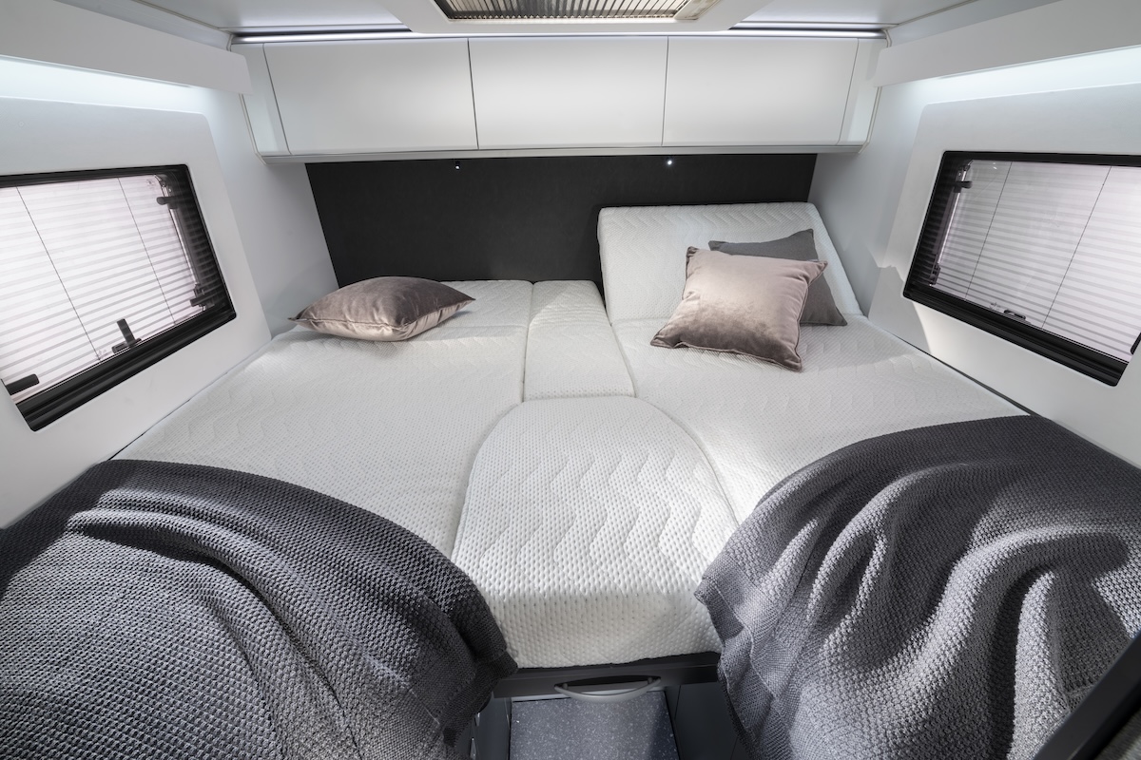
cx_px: 570
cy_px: 380
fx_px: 444
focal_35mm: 14
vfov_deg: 81.2
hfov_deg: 104.3
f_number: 16
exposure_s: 8
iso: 64
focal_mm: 14
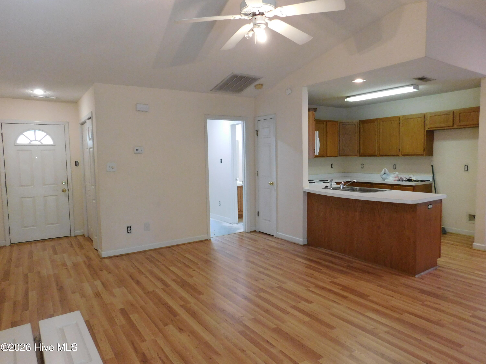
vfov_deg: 58.9
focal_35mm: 23
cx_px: 243
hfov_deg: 73.9
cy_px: 182
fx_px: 323
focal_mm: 4
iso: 400
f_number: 3
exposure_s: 1/30
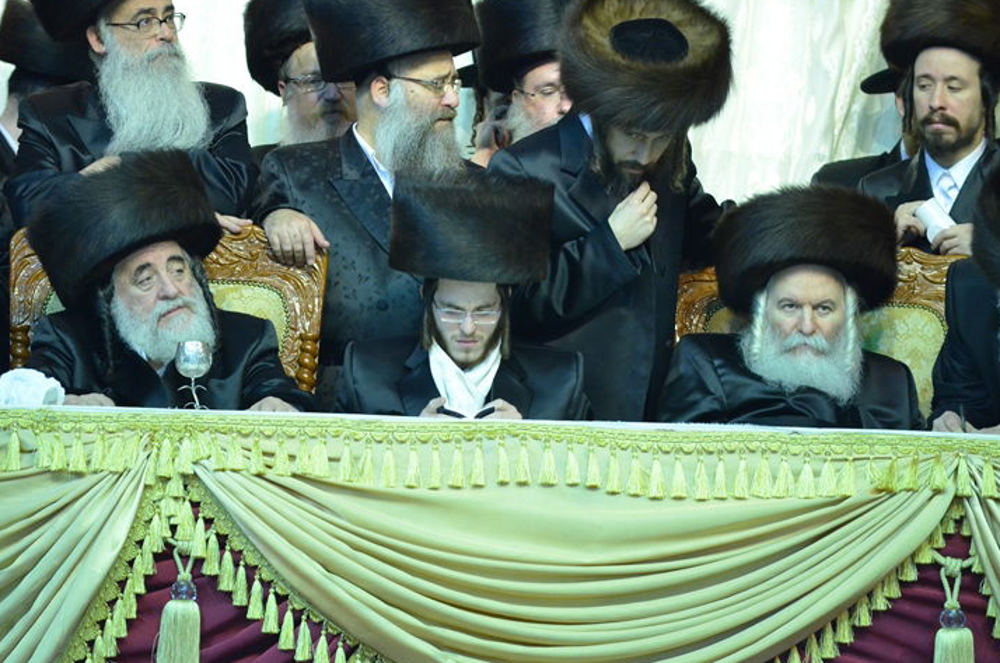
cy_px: 321
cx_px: 469
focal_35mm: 328
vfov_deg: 4.2
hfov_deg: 6.3
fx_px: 9081
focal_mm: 195
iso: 3200
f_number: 5
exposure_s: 1/80
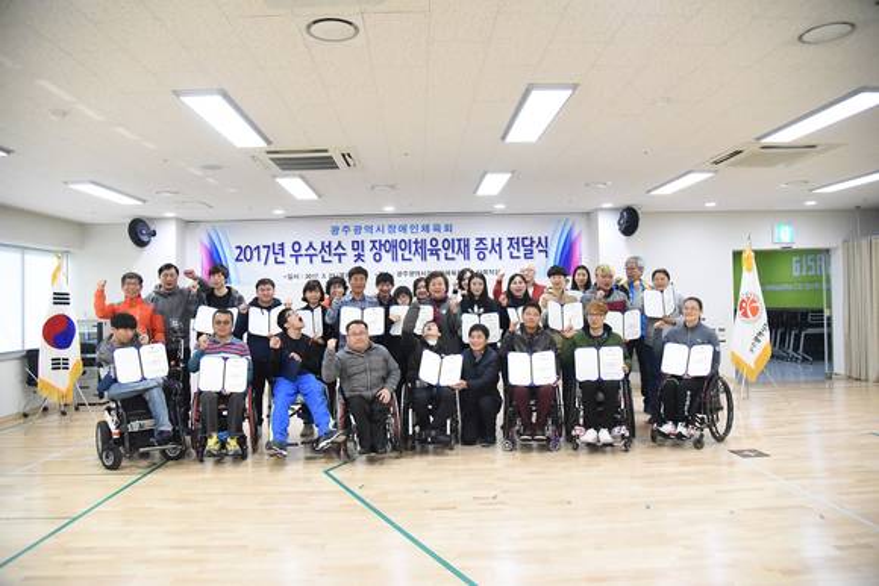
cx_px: 440
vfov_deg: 53.2
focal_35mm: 24
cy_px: 293
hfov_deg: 73.7
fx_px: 586
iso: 12800
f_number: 4
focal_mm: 24
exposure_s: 1/2500
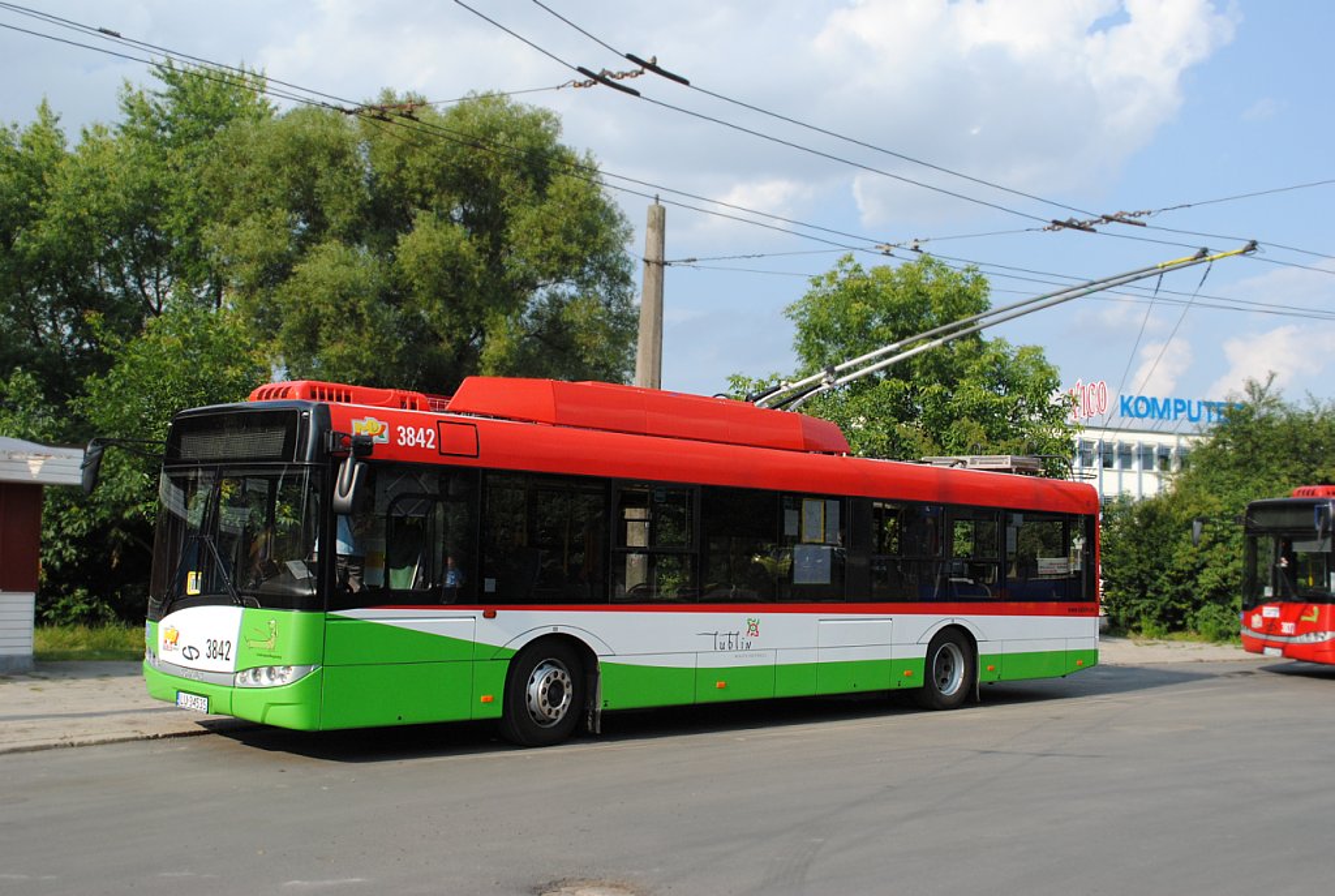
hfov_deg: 49.5
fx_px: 1449
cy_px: 448
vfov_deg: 34.3
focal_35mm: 39
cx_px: 668
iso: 400
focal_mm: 26
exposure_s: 1/640
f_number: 8
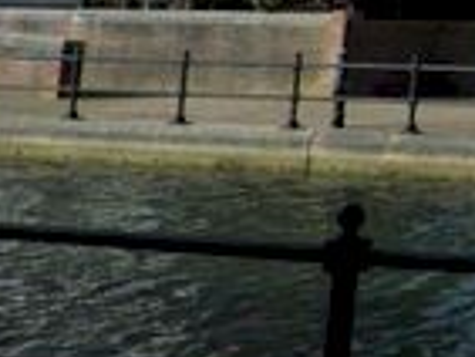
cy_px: -281
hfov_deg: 12.7
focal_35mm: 119
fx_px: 1634
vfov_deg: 11.6
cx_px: 1149
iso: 100
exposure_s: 1/1000
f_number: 3
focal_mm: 4.3
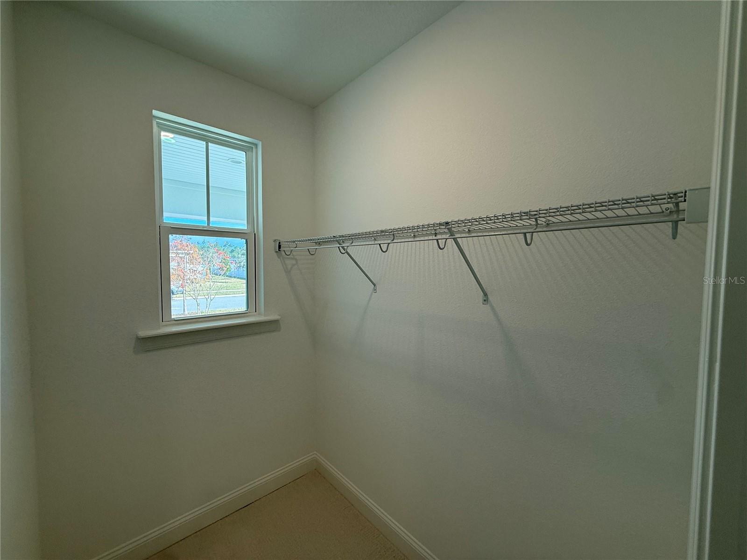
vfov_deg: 85.7
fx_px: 302
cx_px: 374
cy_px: 280
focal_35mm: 14
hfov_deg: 102.1
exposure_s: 1/155
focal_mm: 2.22
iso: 64
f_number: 2.2
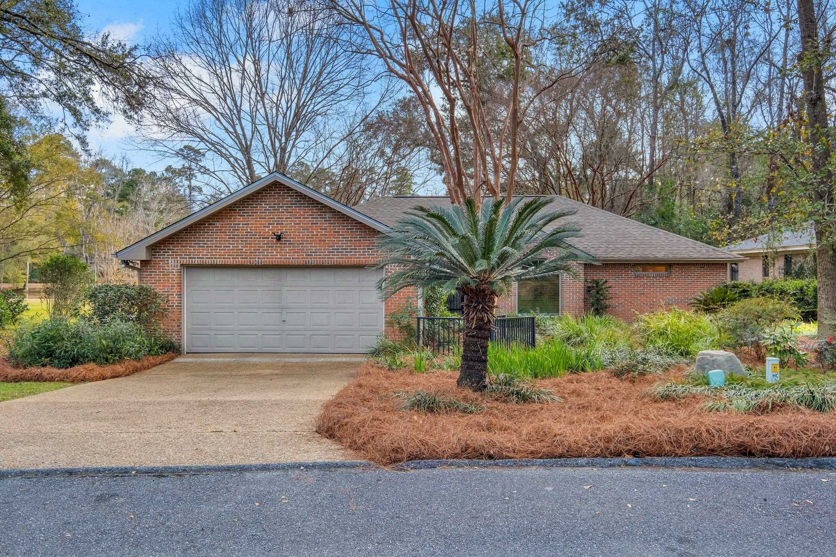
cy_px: 278
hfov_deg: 60.3
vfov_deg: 42.3
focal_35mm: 31
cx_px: 418
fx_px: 720
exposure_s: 1/160
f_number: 8
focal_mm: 20.9
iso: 250
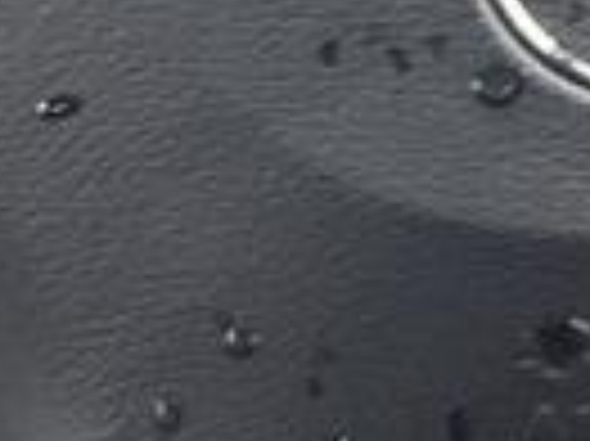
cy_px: -50
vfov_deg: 15.0
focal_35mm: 96
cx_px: 829
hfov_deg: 18.6
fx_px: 1635
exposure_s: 1/60
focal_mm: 2.22
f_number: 2.2
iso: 800
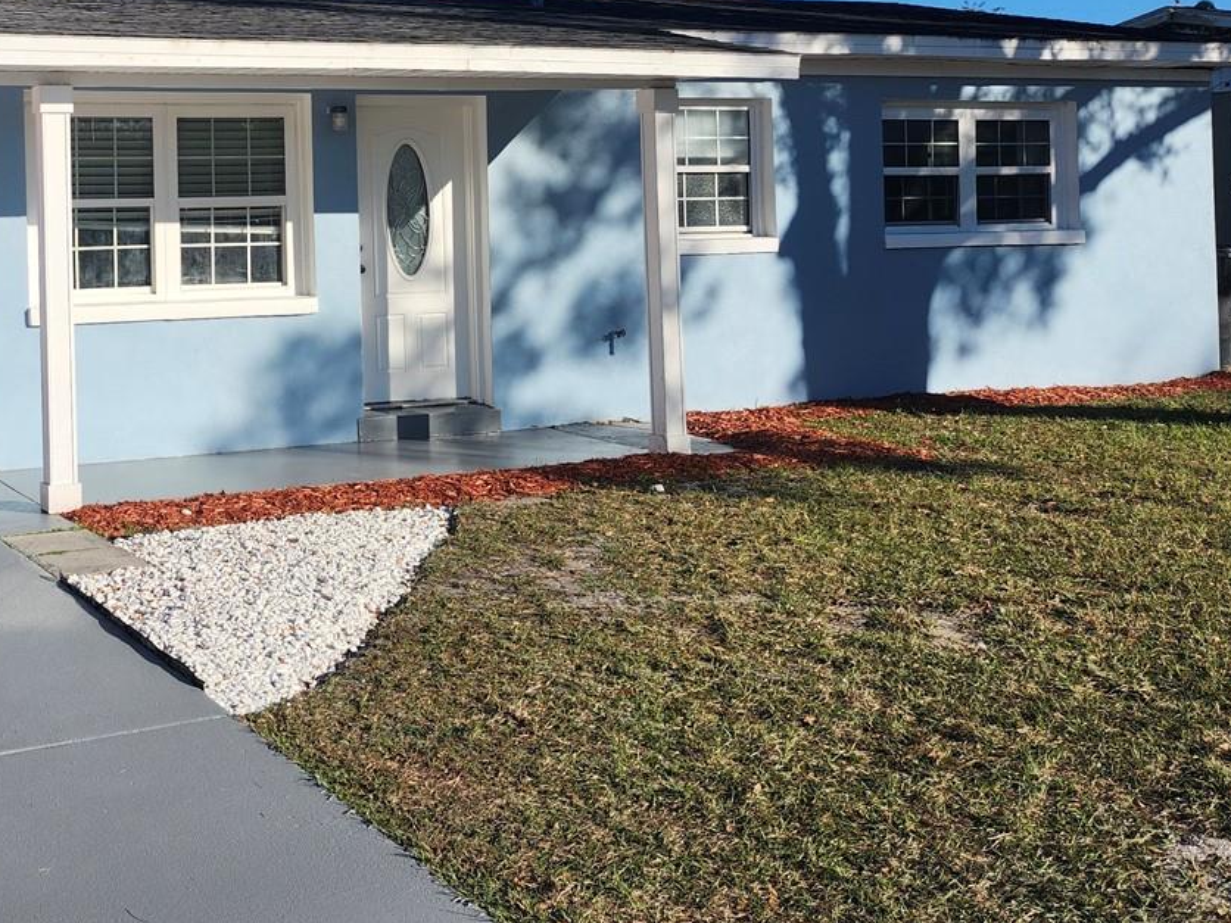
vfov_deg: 32.0
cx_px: 191
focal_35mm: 44
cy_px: 184
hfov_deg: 40.6
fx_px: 1565
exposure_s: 1/2198
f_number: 1.8
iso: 25
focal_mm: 5.54
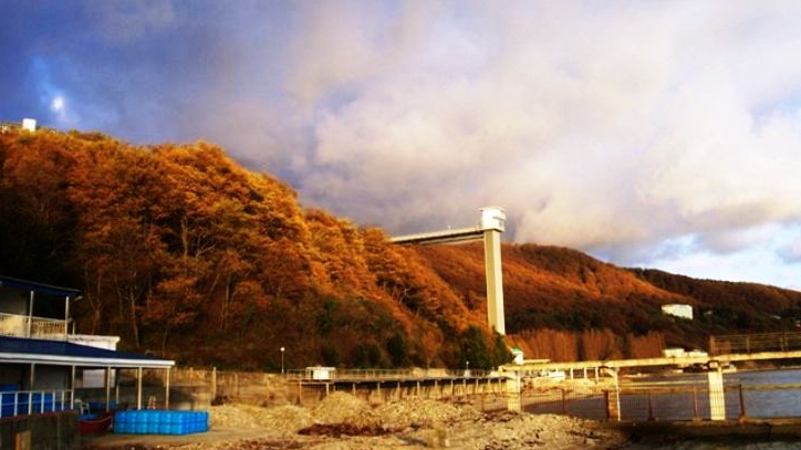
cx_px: 394
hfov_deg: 50.5
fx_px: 849
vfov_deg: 29.6
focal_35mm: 40
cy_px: 185
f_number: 4.5
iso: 100
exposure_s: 1/206
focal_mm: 5.9
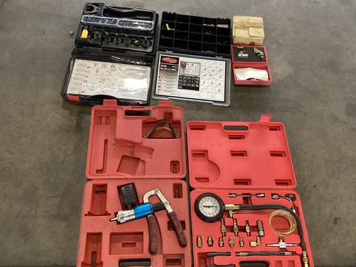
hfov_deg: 52.6
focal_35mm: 35
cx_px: 180
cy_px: 140
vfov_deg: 40.7
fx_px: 360
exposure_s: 1/60
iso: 320
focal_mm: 3.3
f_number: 2.4
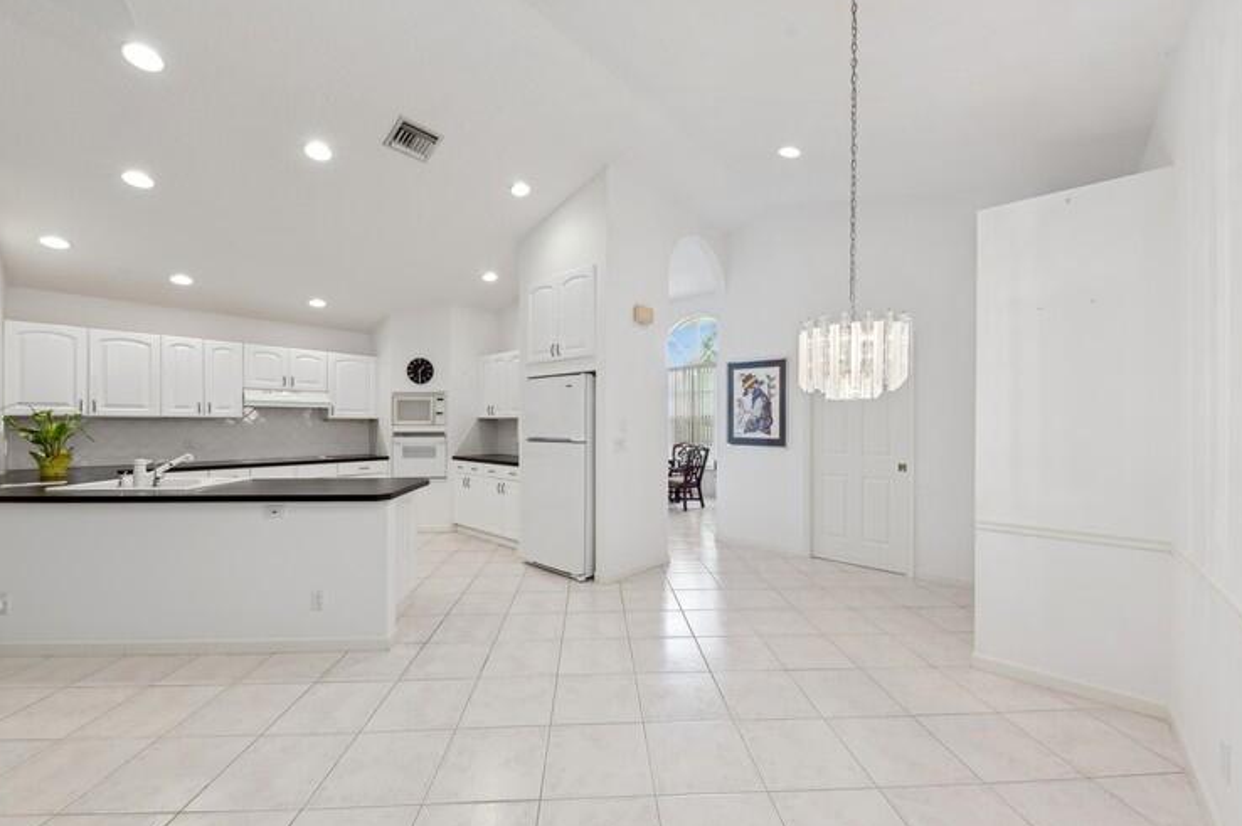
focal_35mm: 13
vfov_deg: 85.3
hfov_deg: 108.4
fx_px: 448
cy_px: 432
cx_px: 619
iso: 100
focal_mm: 12
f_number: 8
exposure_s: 1/10
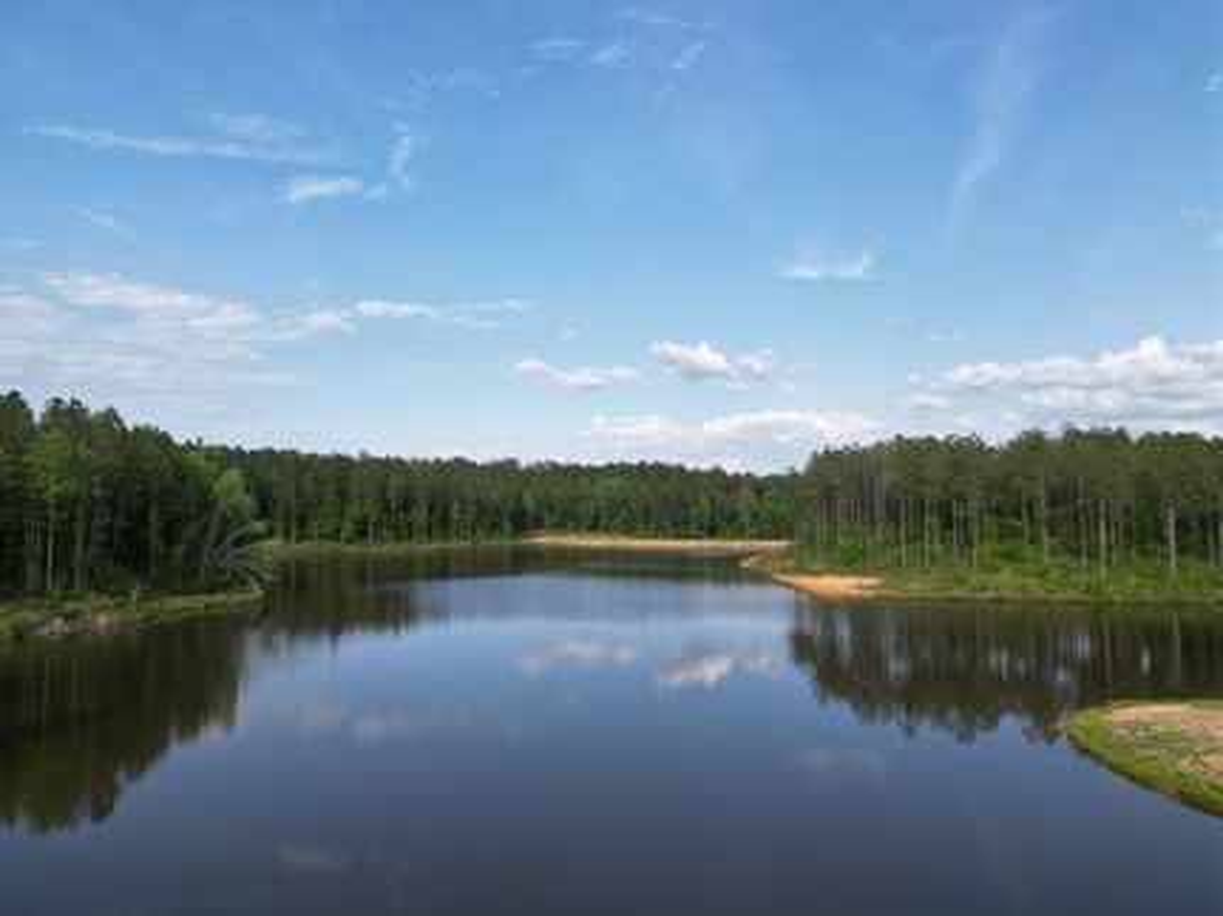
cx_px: 612
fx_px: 848
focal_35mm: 24
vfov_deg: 56.8
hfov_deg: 71.6
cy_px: 458
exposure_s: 1/2000
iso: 120
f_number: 1.7
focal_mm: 6.72
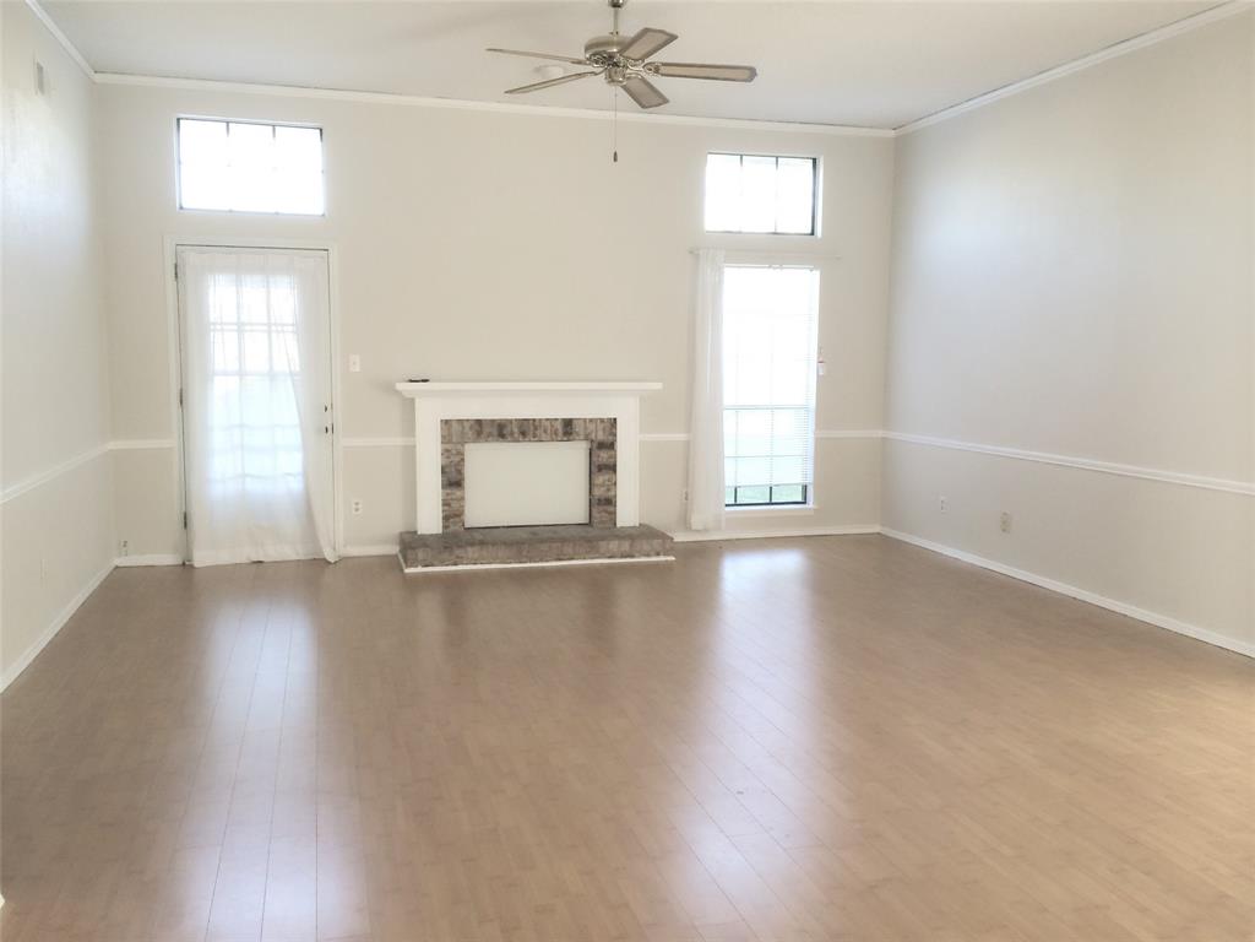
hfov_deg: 60.0
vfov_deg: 46.8
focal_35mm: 30
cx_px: 628
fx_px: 1088
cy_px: 471
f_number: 2.2
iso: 32
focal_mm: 4.12
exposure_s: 1/30
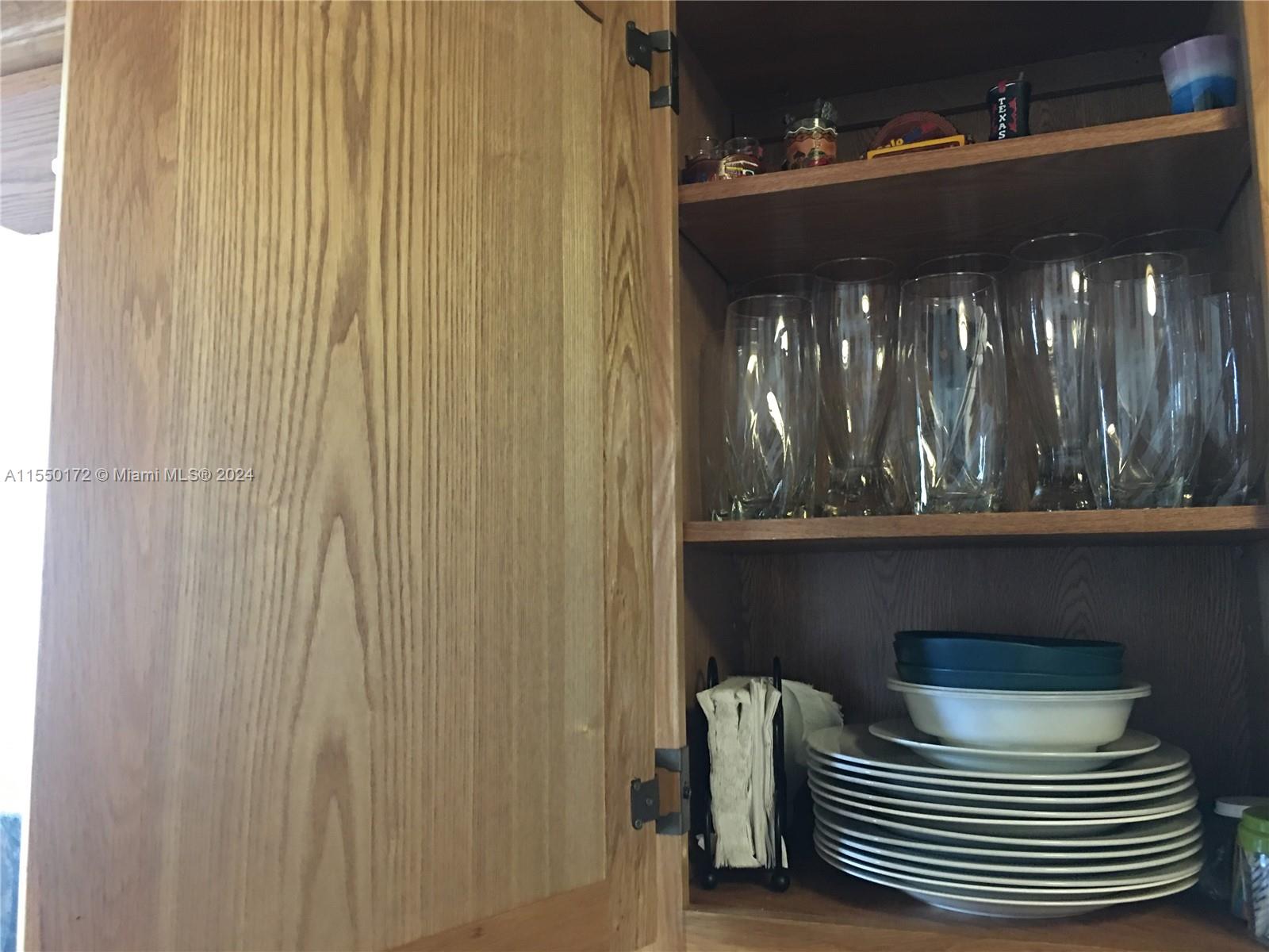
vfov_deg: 48.2
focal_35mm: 29
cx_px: 634
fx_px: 1063
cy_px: 476
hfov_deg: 61.7
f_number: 2.2
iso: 64
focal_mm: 4.15
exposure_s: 1/4
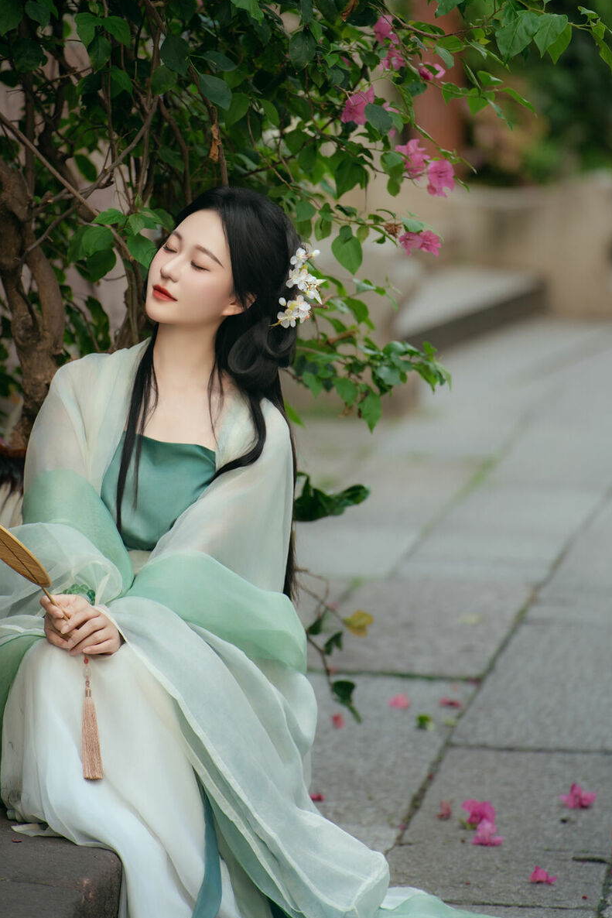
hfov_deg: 5.8
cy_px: 363
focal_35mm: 239
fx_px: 6092
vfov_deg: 8.6
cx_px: 244
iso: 200
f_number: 2.8
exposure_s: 1/125
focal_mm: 180
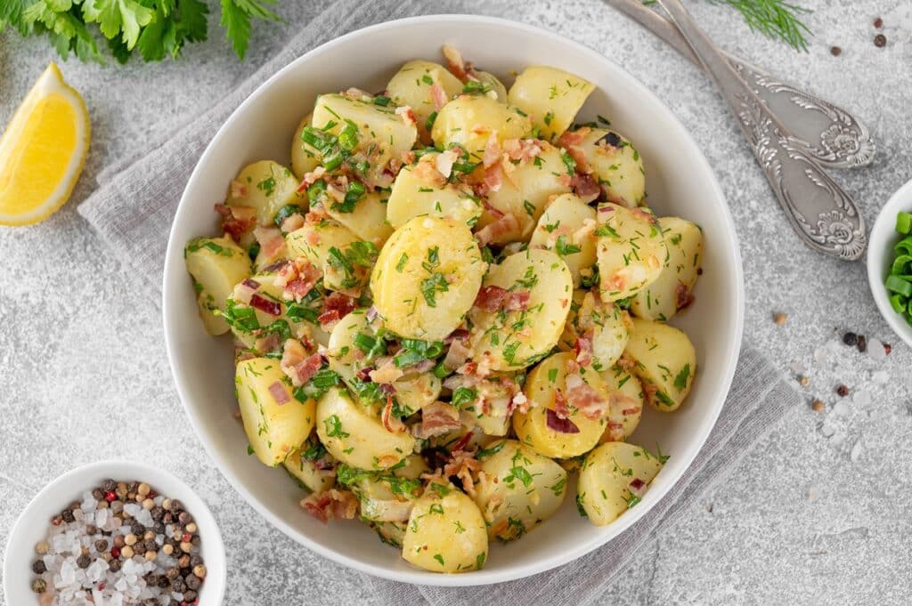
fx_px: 1367
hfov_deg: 36.9
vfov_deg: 25.0
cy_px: 303
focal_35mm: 54
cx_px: 456
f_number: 9
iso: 320
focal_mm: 54
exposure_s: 1/200
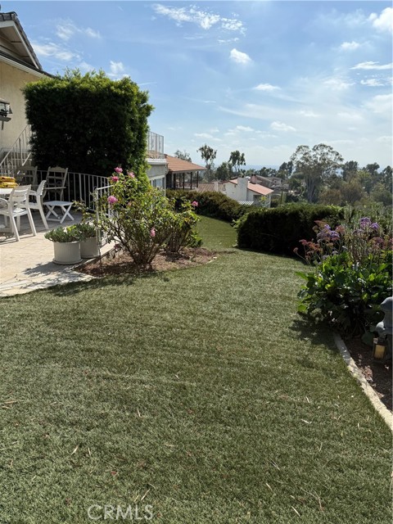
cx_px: 196
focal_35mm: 24
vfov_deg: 71.6
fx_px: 363
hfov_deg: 56.8
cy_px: 262
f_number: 1.78
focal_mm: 6.76
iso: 80
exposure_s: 1/8130
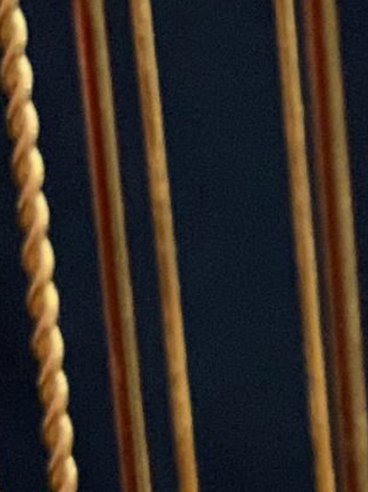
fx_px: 3787
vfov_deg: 7.4
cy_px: 520
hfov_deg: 5.5
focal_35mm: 267
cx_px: 645
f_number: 2.4
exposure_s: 1/33
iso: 320
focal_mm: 6
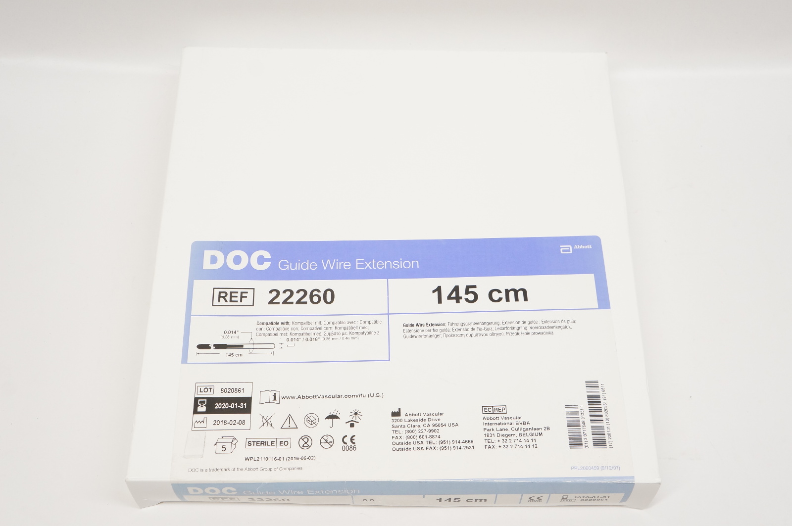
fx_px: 890
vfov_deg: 32.9
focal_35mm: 40
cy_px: 263
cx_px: 396
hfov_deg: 48.0
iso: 800
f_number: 8
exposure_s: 1/80
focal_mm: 27
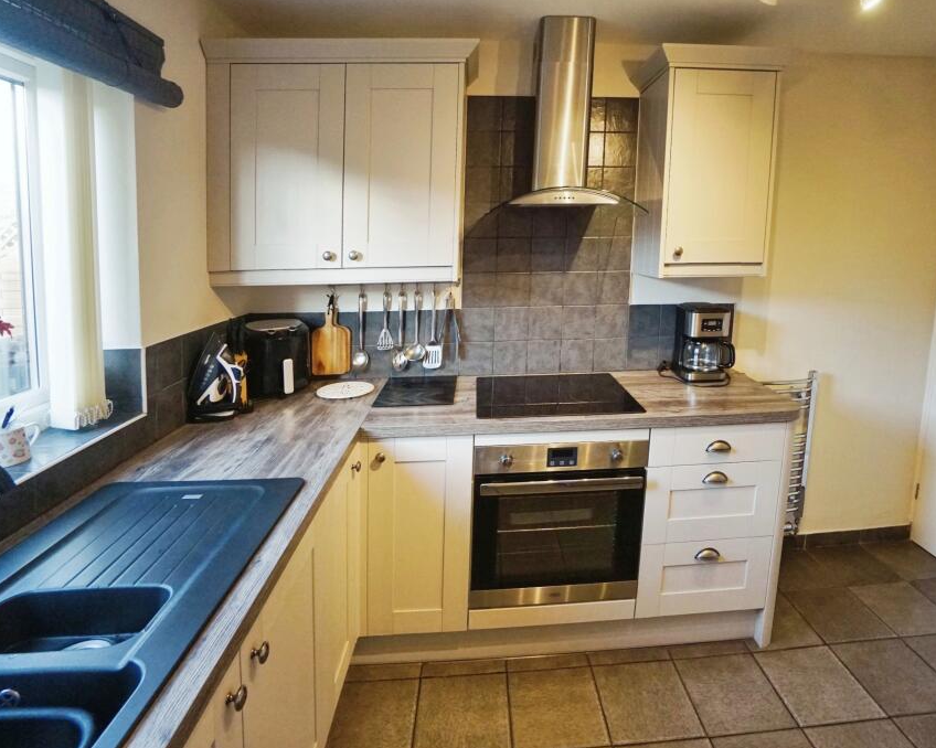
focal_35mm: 17
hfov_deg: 88.9
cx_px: 542
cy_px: 373
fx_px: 471
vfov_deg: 77.0
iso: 1600
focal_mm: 10
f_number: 4
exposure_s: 1/160
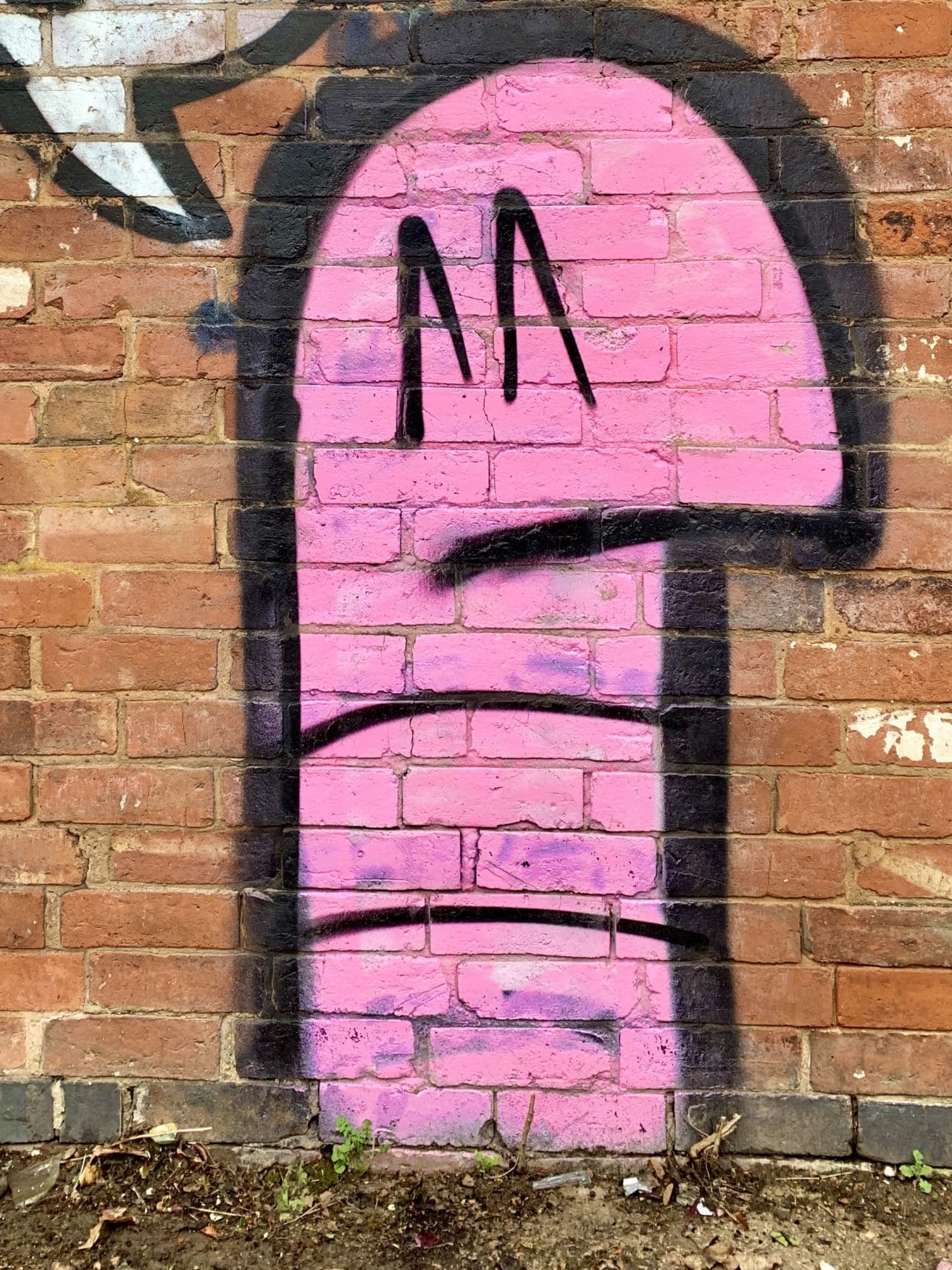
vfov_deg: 47.5
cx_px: 423
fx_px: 1393
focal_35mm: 38
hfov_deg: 37.7
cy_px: 350
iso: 25
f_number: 1.8
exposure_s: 1/130
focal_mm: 4.25
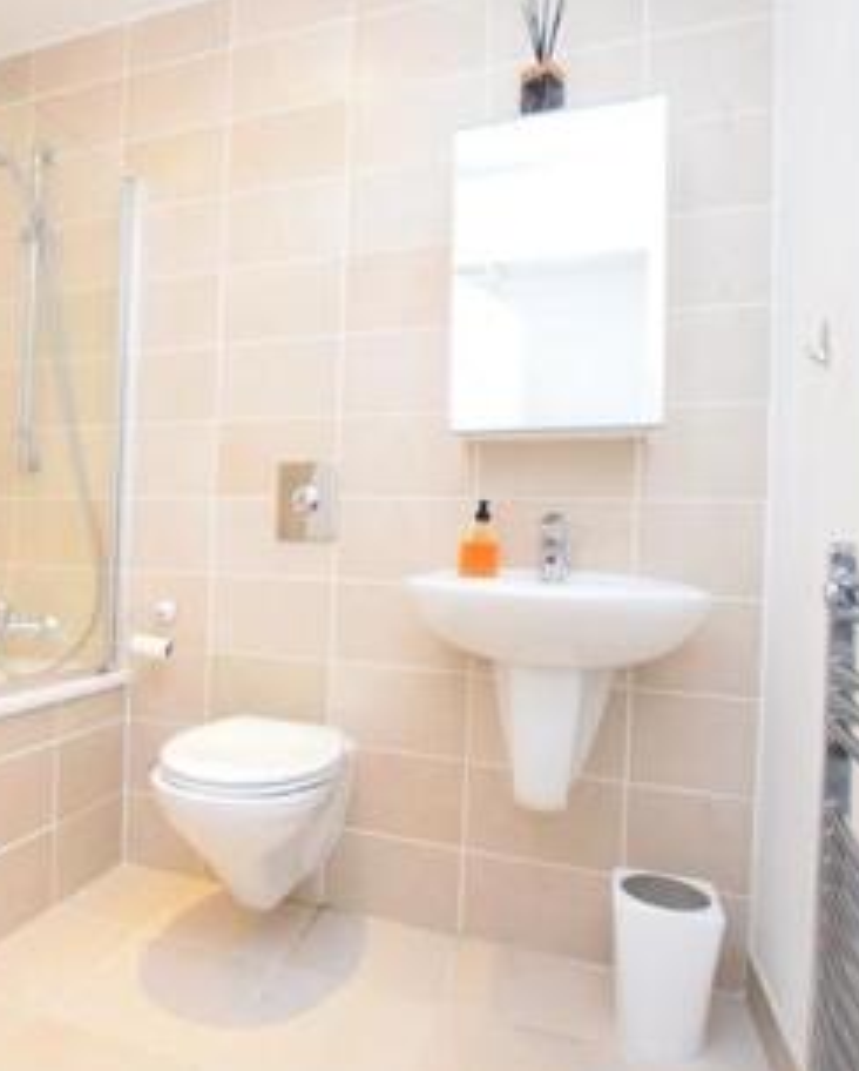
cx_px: 282
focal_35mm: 22
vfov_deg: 75.0
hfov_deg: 61.6
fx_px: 698
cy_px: 551
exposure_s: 1/60
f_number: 4
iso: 800
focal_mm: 10
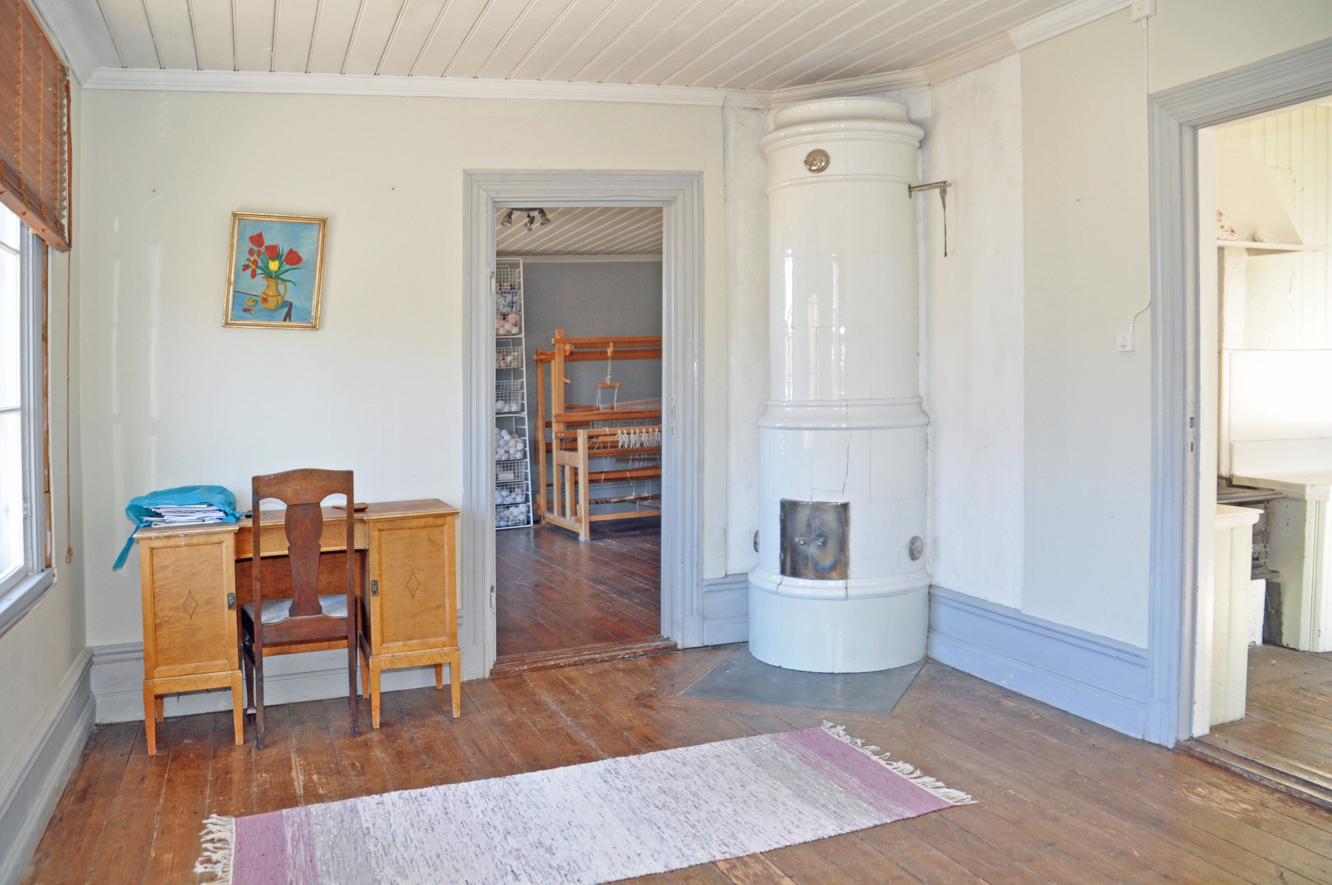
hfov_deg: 67.4
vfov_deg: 47.8
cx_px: 666
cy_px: 442
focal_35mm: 27
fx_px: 998
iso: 450
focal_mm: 18
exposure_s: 1/60
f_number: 4
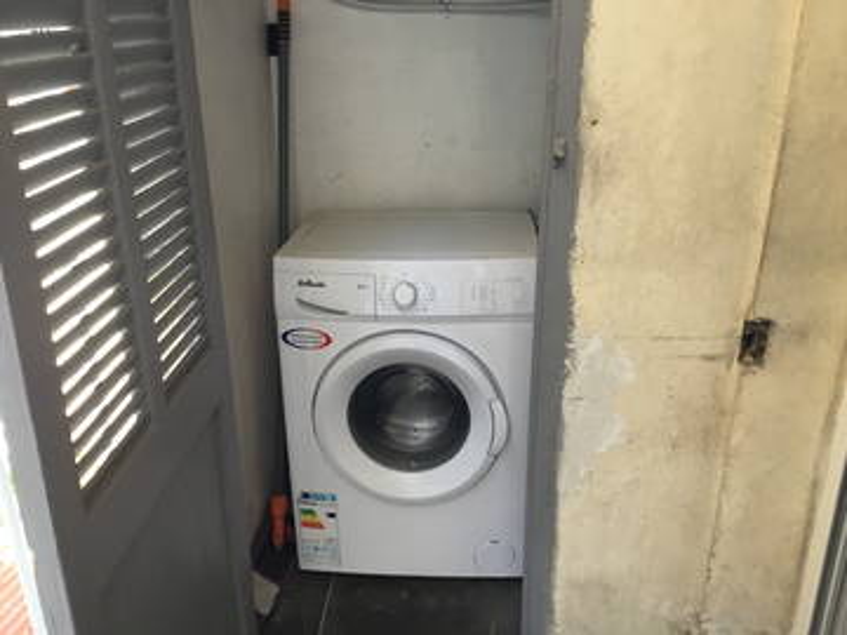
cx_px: 424
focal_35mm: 31
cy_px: 318
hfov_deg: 58.4
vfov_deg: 45.4
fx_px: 759
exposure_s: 1/33
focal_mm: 3.3
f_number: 2.4
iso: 32
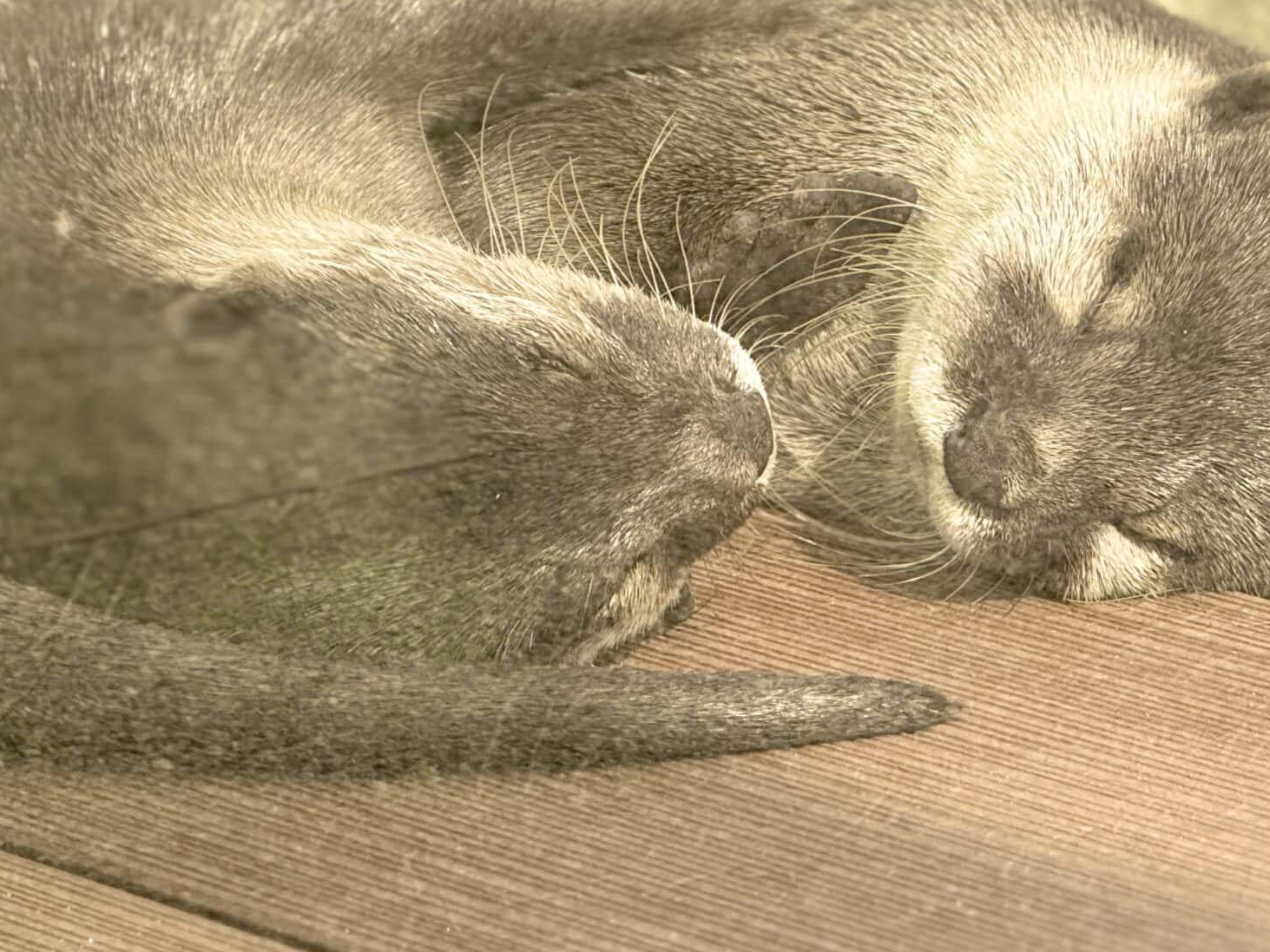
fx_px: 7704
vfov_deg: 7.1
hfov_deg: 9.4
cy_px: 202
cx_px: 628
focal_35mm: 210
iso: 50
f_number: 2.8
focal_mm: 15.66
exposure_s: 1/1422
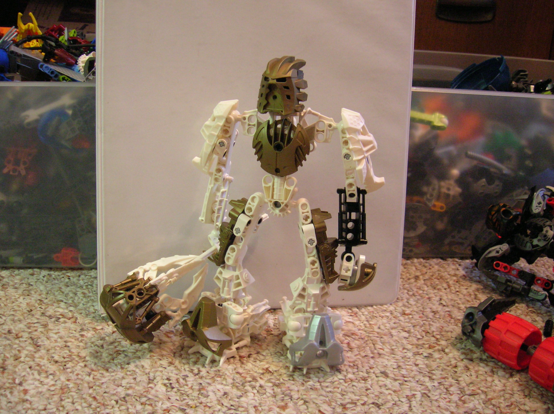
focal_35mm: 34
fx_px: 544
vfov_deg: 41.7
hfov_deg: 54.0
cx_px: 277
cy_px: 207
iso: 200
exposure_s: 1/3.6
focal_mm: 5.7
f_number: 2.9
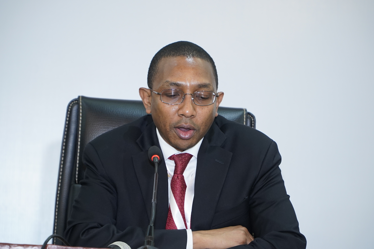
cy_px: 124
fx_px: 1569
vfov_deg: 9.1
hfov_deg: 13.6
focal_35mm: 151
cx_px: 187
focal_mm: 101
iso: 1000
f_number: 5
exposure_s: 1/40
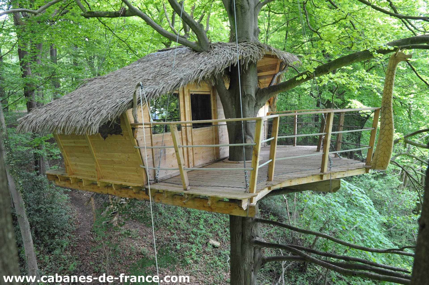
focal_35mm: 24
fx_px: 286
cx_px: 214
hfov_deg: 73.8
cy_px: 142
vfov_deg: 53.1
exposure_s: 1/60
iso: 1600
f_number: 8
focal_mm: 24
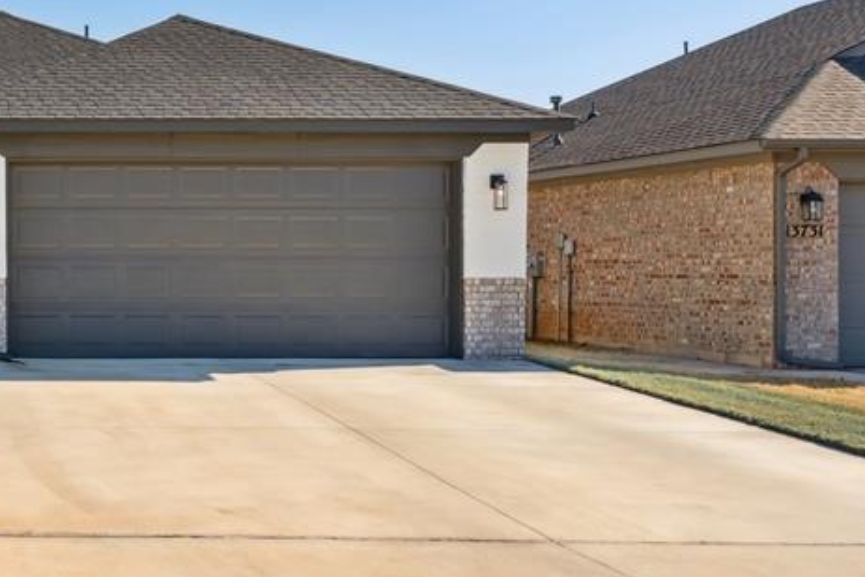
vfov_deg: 25.5
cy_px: 246
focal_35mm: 53
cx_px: -81
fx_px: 1274
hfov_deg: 33.0
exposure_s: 1/320
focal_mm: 24
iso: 200
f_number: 10
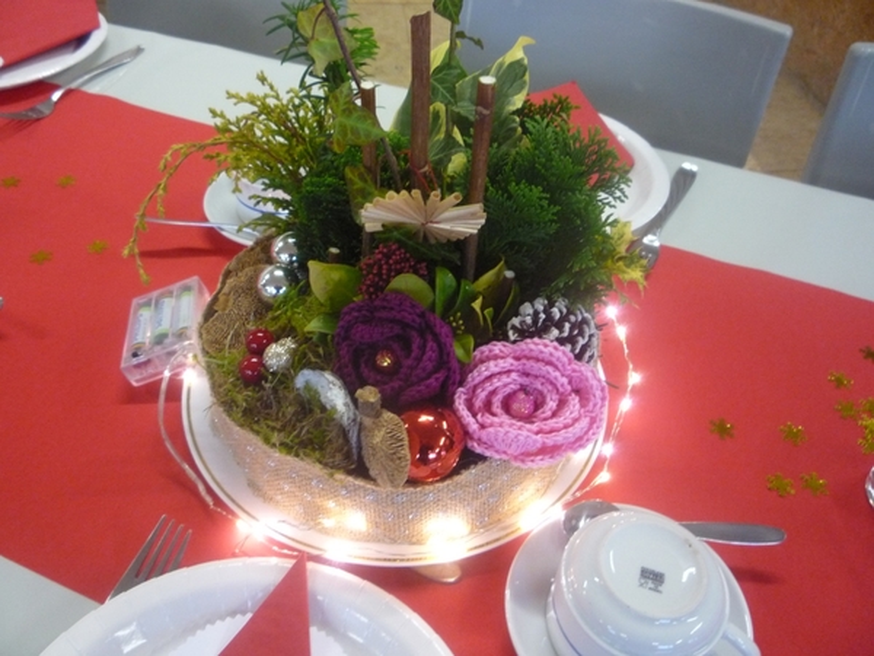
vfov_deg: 46.8
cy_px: 328
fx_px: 757
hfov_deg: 60.0
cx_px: 437
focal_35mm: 30
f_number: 3.3
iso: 400
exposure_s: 1/13
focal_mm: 5.2
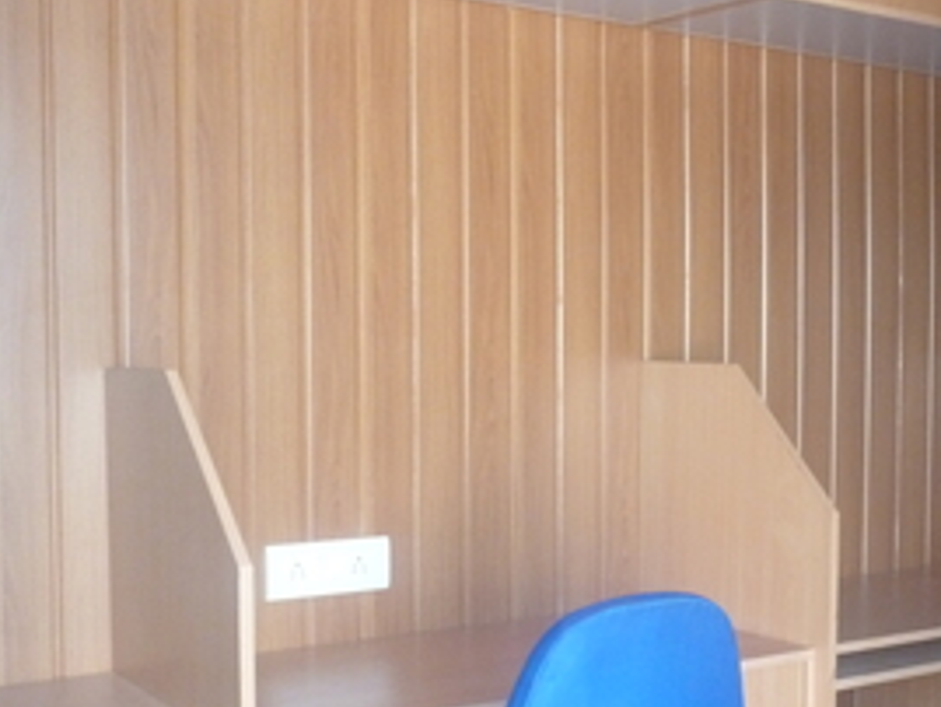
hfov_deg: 36.2
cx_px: 661
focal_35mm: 52
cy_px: 397
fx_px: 1414
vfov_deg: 28.0
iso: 400
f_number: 3.1
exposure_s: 1/60
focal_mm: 5
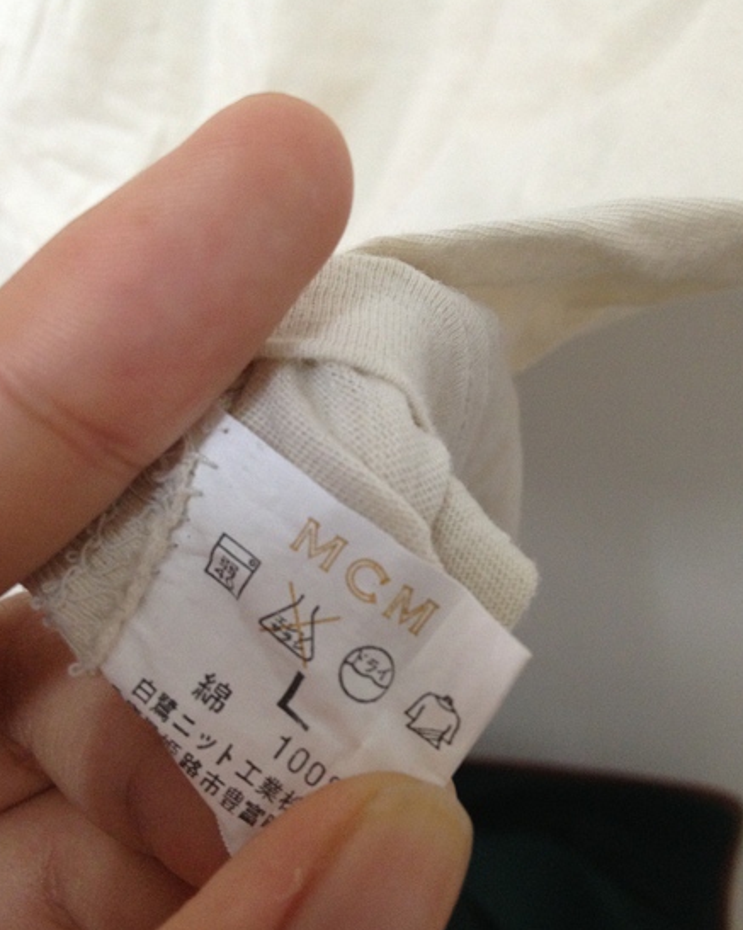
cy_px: 498
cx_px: 354
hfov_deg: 37.3
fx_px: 1100
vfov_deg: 45.8
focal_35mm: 40
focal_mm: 4.28
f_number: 2.4
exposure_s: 1/20
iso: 200
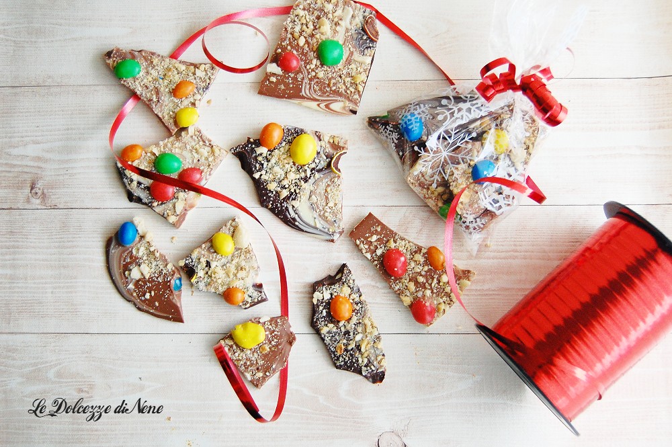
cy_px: 224
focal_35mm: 45
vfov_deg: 29.8
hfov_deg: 43.6
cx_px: 336
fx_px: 839
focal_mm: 30
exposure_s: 1/40
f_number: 4.2
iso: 800
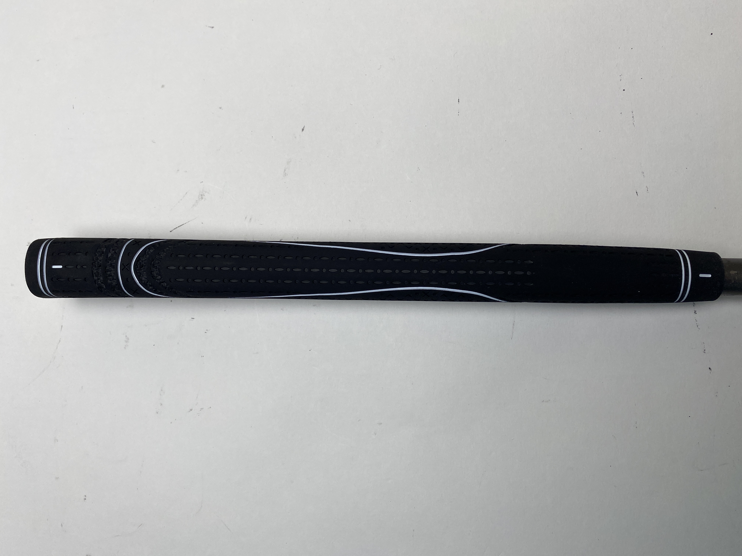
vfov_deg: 53.1
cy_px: 278
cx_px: 371
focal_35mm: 26
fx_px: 557
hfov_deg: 67.3
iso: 32
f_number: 1.8
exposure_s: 1/517
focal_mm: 4.25
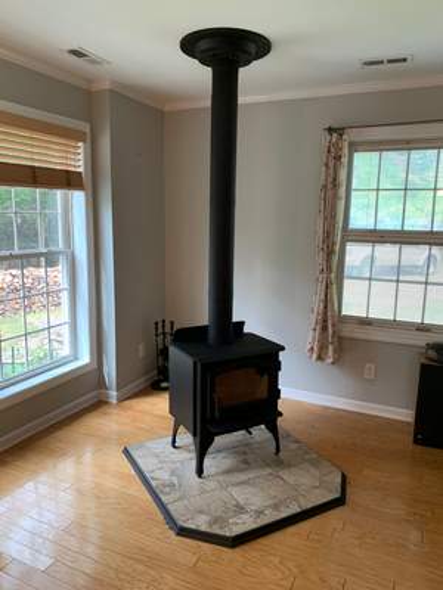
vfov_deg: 67.3
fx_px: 444
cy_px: 295
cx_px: 222
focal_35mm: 26
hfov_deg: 53.1
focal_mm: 4.25
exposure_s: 1/60
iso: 200
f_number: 1.8
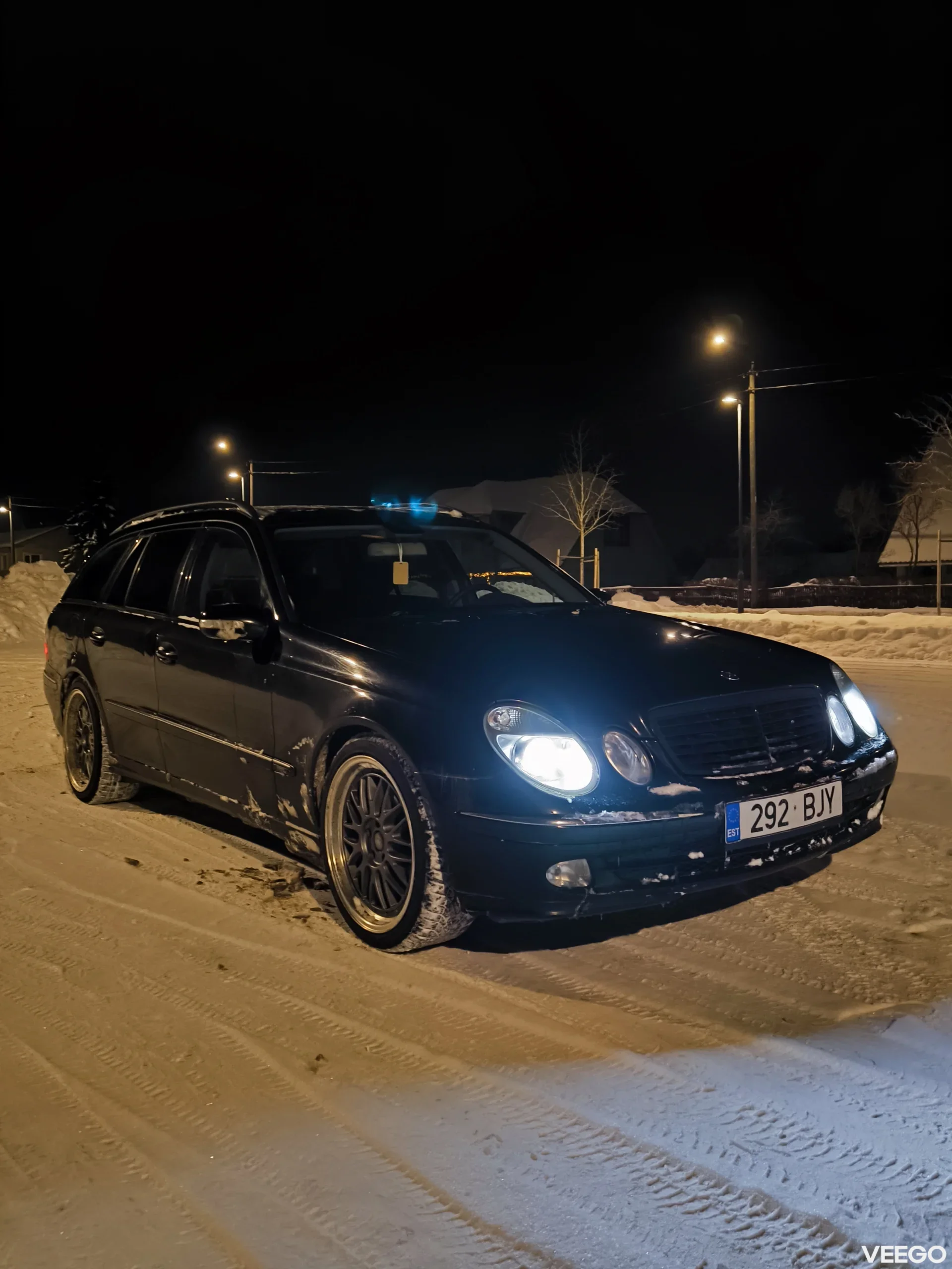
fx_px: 1027
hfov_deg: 49.7
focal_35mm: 28
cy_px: 634
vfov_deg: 63.4
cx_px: 476
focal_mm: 6.92
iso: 1250
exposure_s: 1/24
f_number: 1.9
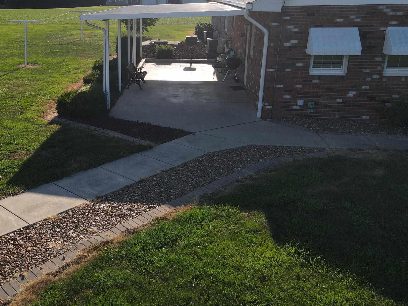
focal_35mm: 36
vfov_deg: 39.5
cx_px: 104
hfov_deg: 49.4
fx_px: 424
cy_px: 127
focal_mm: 4.5
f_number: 2.8
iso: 100
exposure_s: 1/725
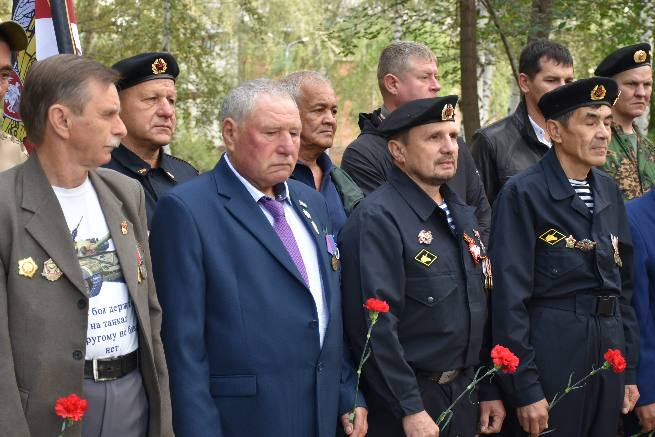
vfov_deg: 20.3
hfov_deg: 30.1
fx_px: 1219
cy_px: 234
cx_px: 353
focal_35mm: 67
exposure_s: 1/250
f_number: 4.5
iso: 640
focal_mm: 40
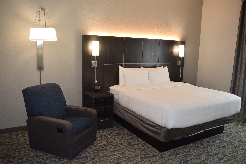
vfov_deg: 43.6
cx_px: 123
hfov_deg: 61.9
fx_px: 205
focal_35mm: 30
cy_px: 82
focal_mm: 20
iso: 800
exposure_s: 1/100
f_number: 5
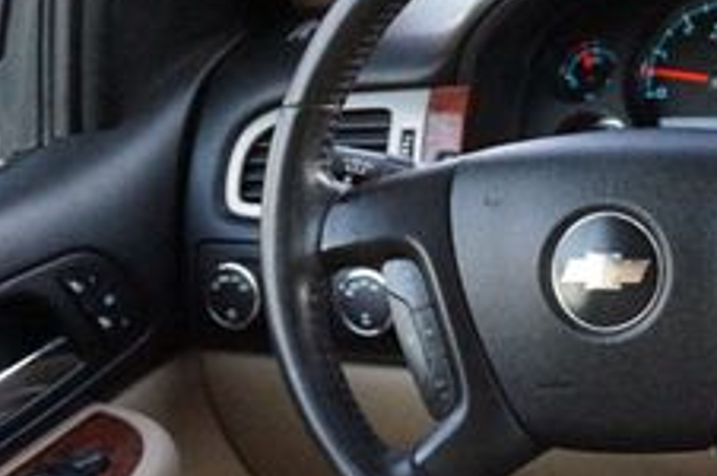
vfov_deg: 13.4
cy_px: 273
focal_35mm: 102
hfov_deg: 18.5
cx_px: 961
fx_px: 2029
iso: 3200
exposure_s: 1/160
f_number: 4.5
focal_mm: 24
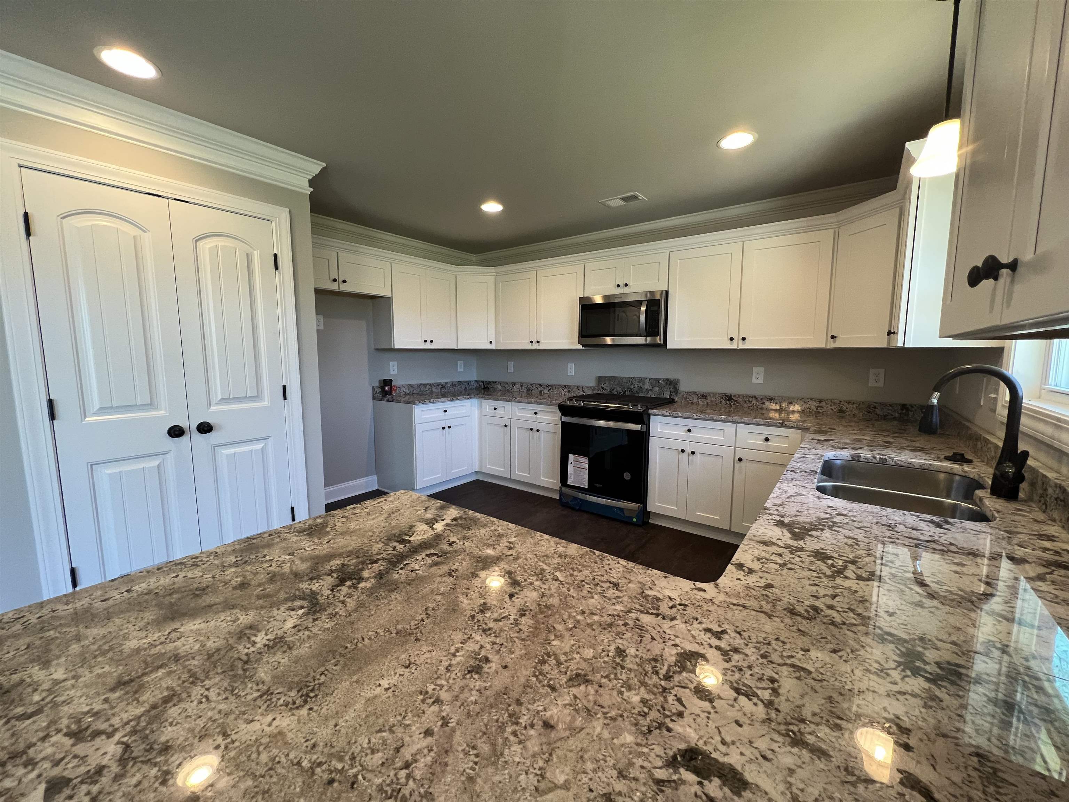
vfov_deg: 89.9
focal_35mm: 13
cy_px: 401
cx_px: 534
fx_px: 401
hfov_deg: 106.2
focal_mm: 1.57
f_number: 1.8
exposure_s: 1/120
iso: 200
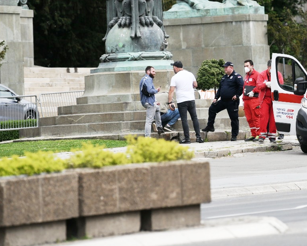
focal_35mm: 395
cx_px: 287
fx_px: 3589
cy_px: 38
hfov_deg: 4.9
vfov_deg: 3.9
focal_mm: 200
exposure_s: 1/3200
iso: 500
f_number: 4
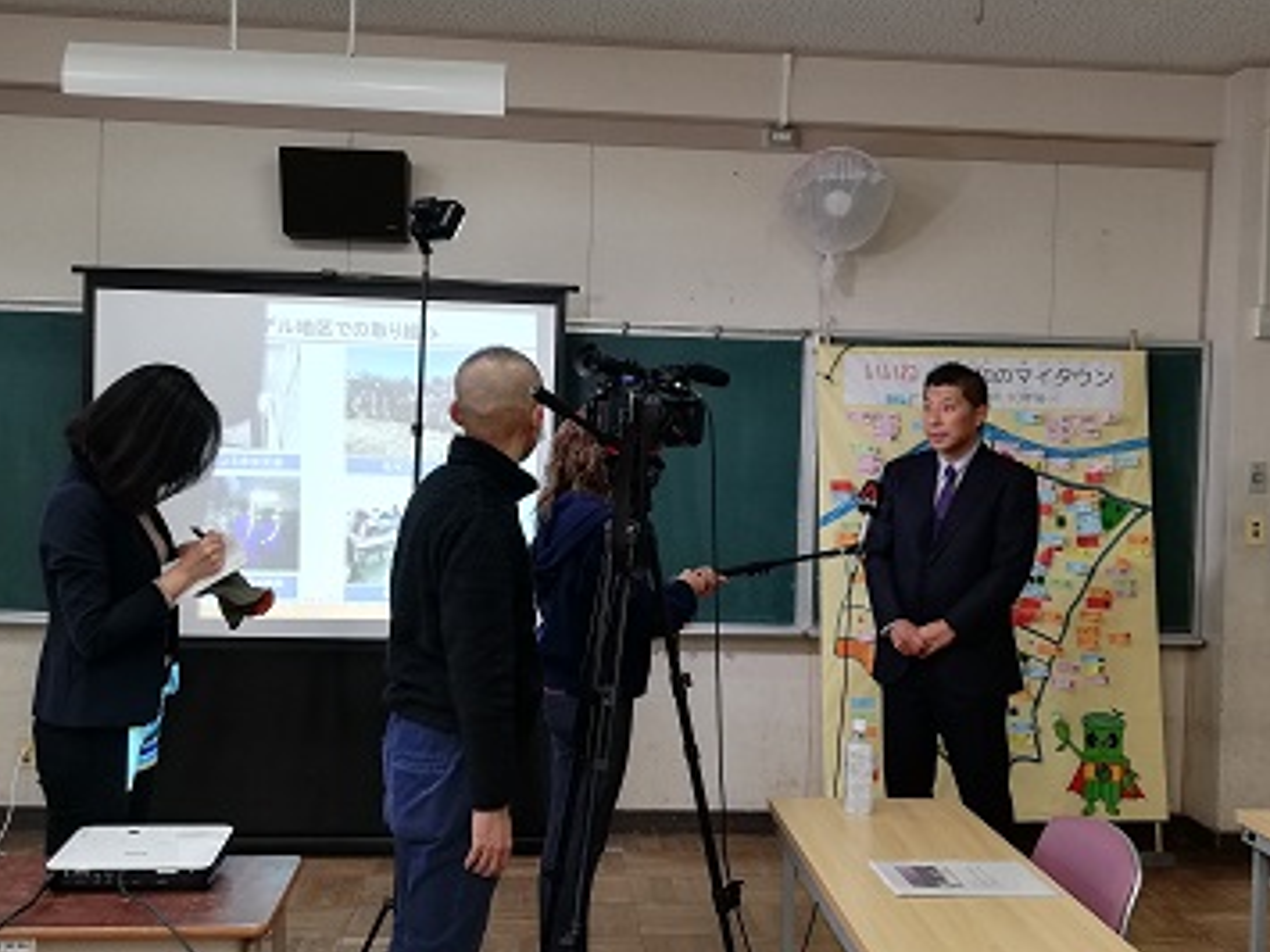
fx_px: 1357
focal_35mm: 37
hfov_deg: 50.2
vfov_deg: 38.6
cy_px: 485
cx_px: 639
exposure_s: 1/60
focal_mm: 3.81
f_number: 2.2
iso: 100
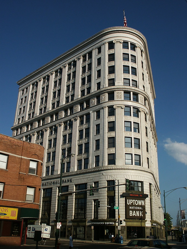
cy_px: 124
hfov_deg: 40.7
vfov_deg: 52.6
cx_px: 94
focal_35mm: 35
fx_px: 252
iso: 64
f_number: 6.7
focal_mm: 7.18
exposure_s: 1/500
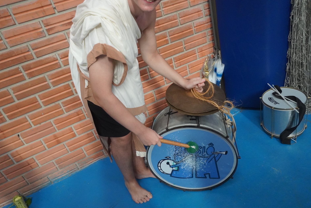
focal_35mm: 25
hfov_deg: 71.5
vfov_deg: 51.4
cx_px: 158
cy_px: 100
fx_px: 216
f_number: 4
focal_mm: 16
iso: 4000
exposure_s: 1/160
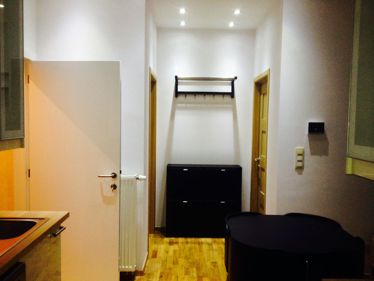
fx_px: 378
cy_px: 140
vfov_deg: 40.7
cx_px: 187
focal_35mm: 35
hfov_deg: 52.6
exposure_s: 1/20
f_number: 2.4
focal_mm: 4.28
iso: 125
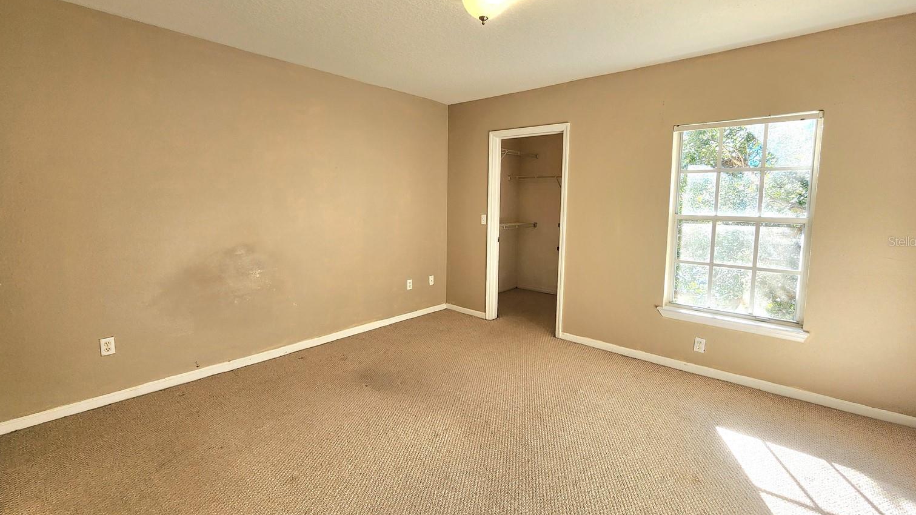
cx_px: 461
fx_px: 364
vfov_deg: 70.5
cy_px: 241
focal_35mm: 15
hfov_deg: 103.0
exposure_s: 1/120
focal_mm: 2.2
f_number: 2.2
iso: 100
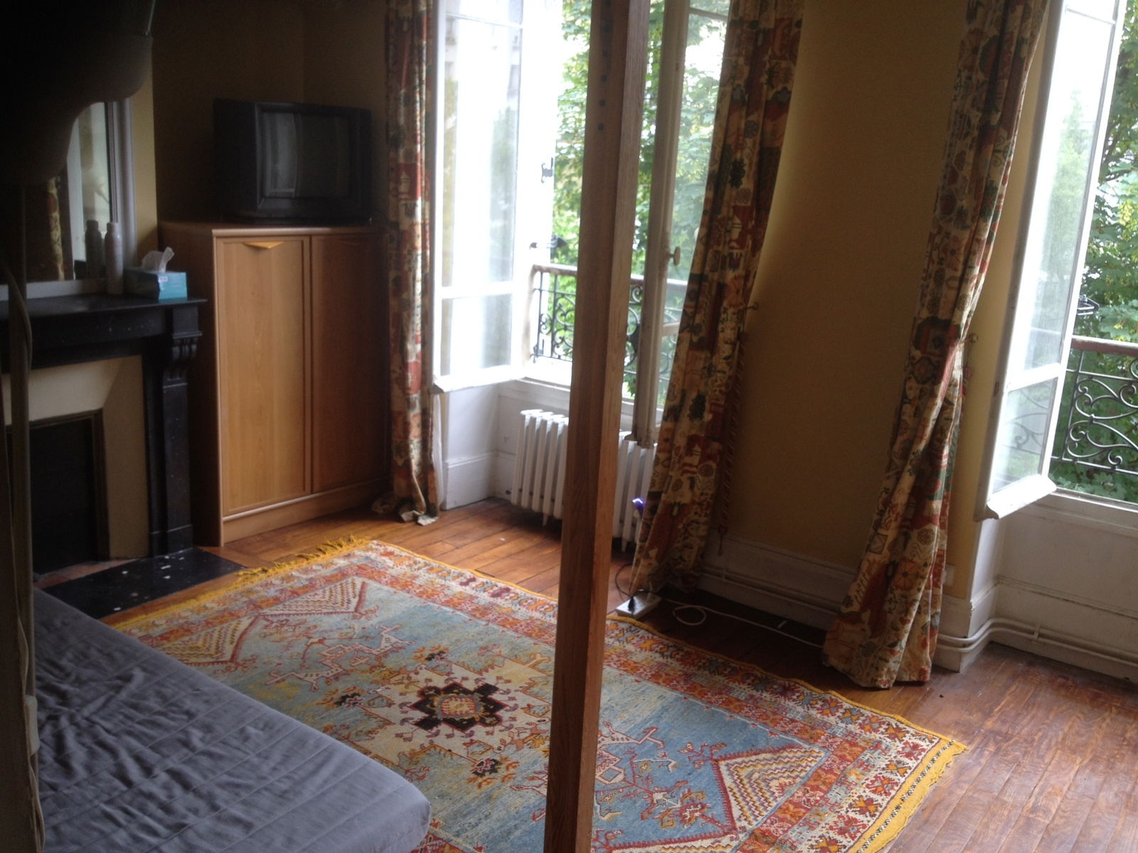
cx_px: 569
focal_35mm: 35
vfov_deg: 40.7
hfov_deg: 52.6
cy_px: 426
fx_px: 1151
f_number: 2.4
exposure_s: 1/60
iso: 64
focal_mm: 4.28
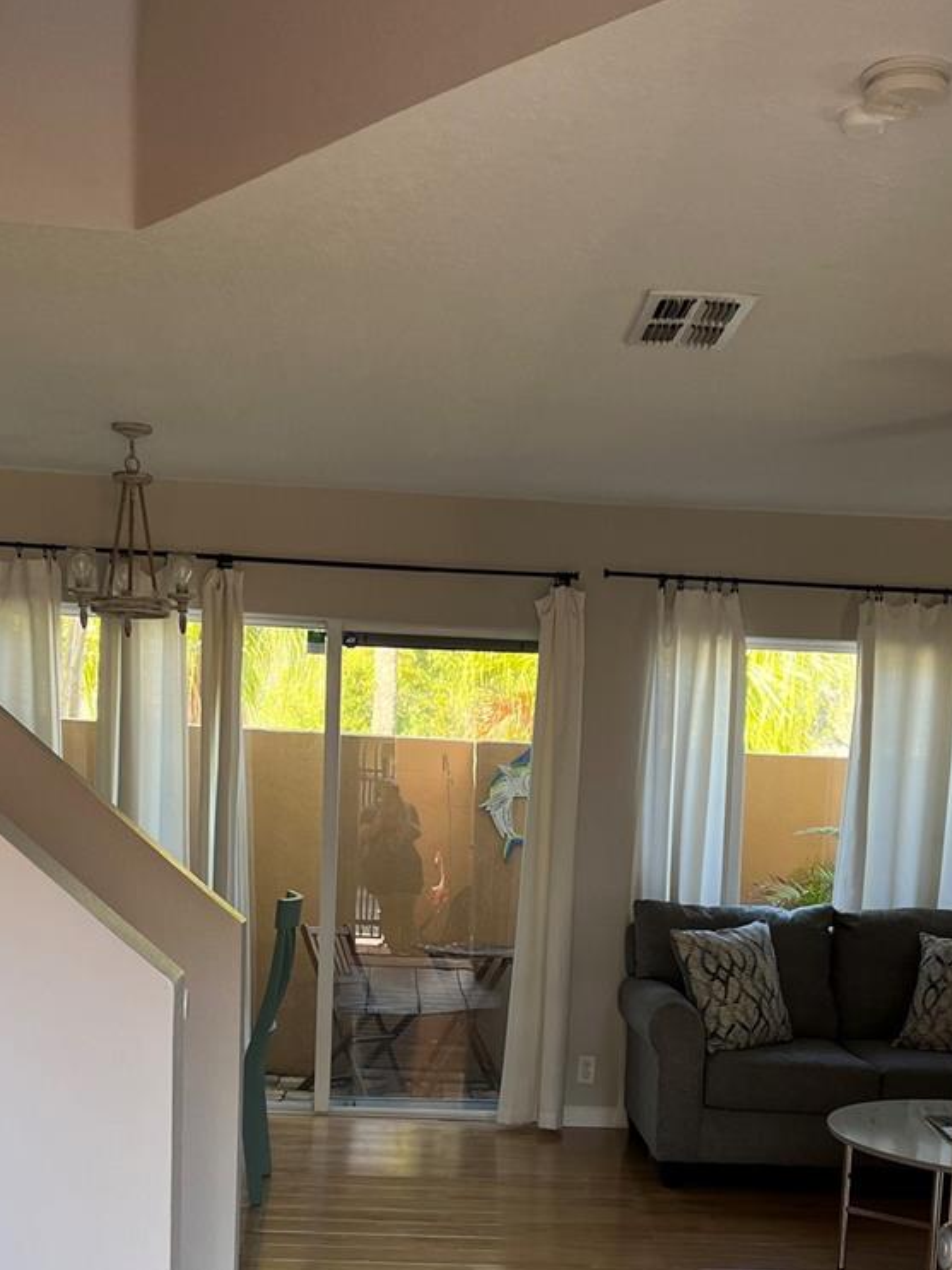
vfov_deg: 43.0
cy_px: 995
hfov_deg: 34.3
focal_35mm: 42
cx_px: 482
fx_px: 1541
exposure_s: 1/121
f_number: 1.6
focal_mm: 5.1
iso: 125
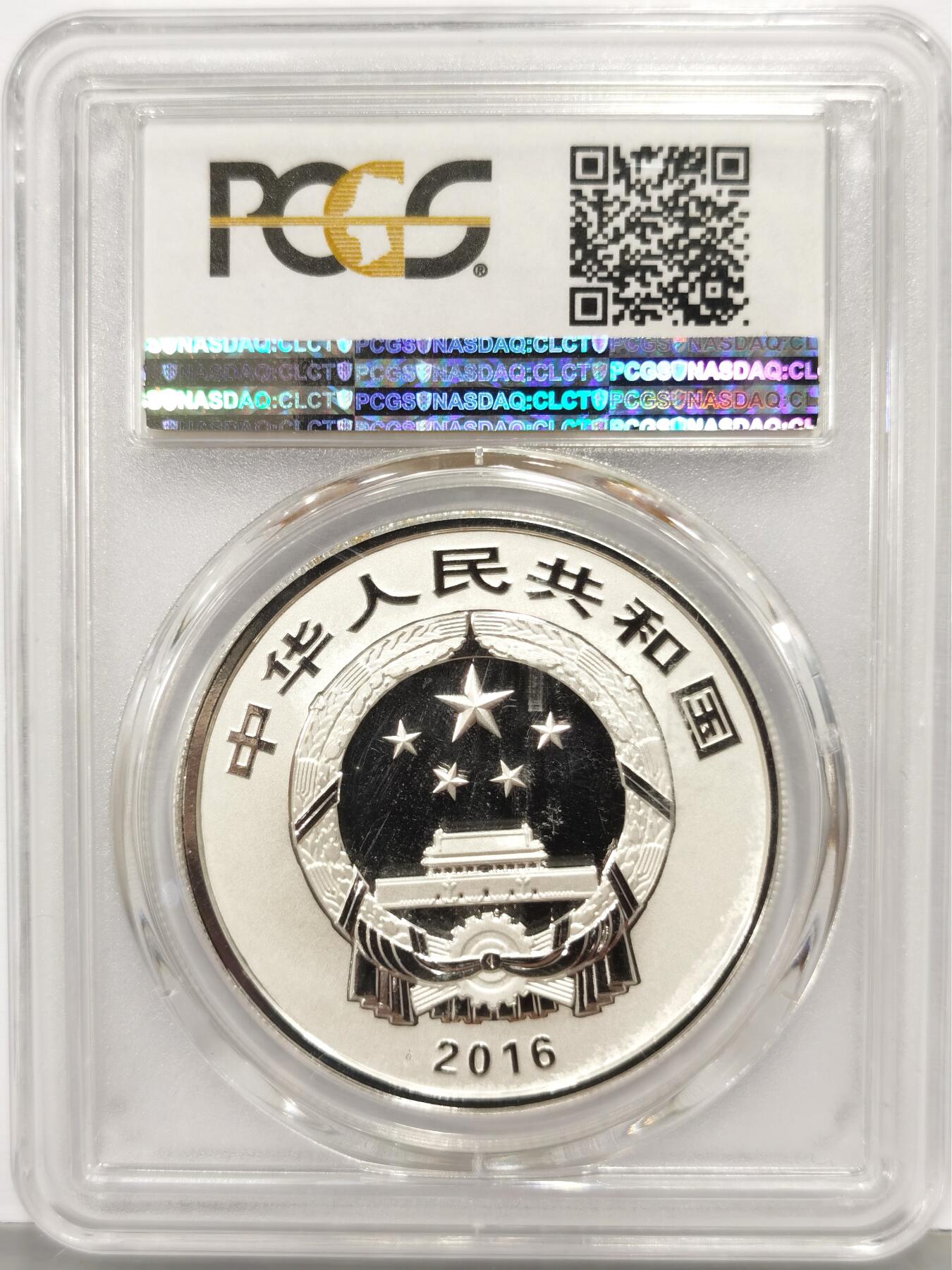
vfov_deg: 35.5
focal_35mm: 54
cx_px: 476
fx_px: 1980
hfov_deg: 27.0
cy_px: 635
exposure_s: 1/100
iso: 125
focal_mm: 5.56
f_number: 16
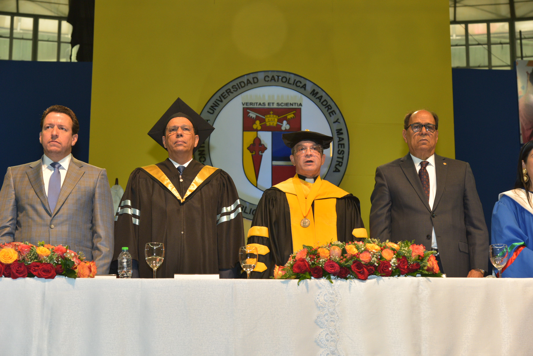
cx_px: 266
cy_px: 178
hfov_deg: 28.8
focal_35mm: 70
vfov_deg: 19.5
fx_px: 1037
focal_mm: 70
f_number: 5.6
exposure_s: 1/250
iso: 1000
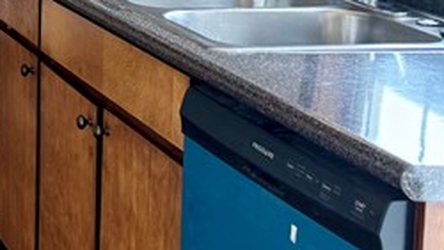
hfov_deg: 16.4
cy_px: -87
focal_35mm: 107
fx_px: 1261
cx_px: -380
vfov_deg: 11.0
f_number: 1.78
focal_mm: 6.76
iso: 200
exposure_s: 1/75
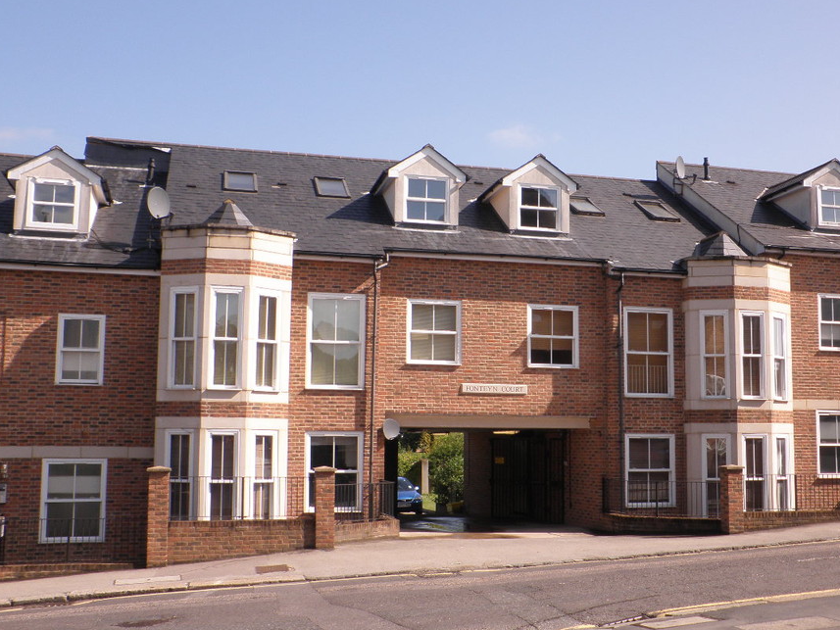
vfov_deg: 33.6
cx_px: 490
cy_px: 332
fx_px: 1044
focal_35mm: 43
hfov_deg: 43.7
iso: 64
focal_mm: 6.3
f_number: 5.6
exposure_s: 1/200
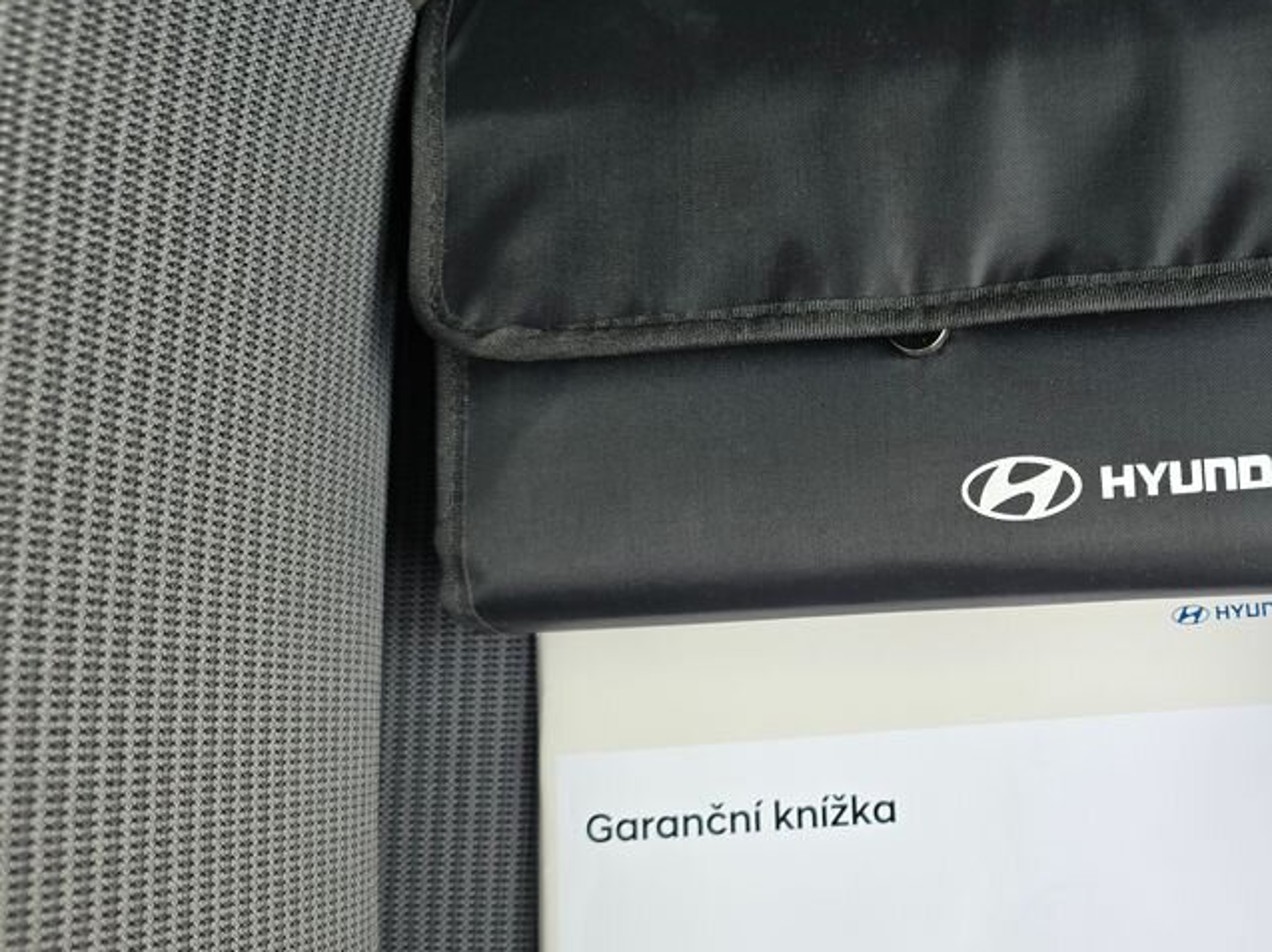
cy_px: 521
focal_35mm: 37
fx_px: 1359
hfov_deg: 47.8
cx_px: 986
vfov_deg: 38.6
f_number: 1.7
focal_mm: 6.3
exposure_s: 1/180
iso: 50
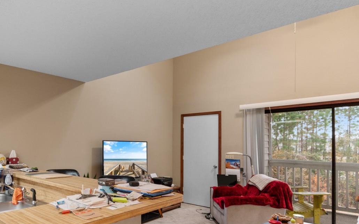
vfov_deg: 50.5
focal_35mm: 24
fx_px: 235
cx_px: 110
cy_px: 142
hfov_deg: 71.7
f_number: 4.5
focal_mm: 10
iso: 100
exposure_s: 1.3
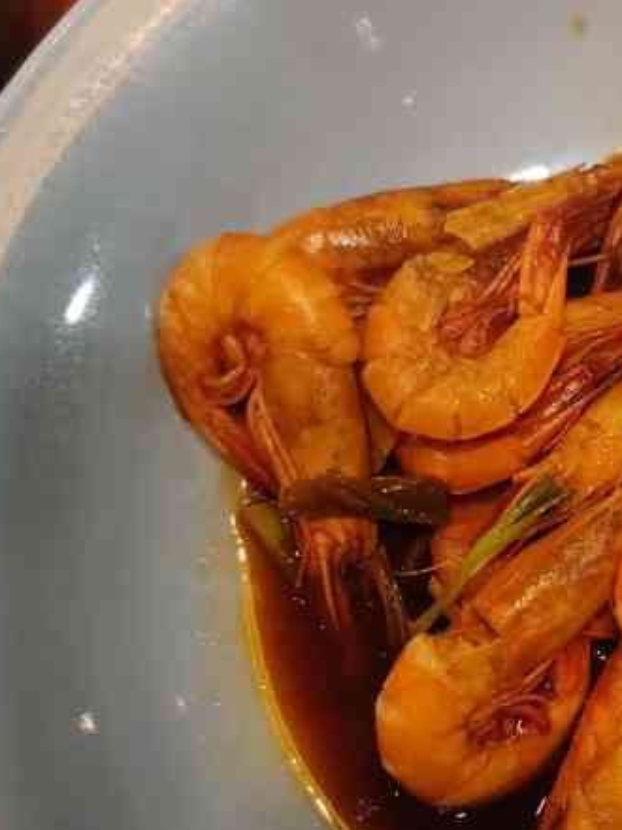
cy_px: 574
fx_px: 1270
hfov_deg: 26.5
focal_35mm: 53
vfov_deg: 35.7
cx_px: 579
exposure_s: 1/50
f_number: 1.7
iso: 250
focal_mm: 4.25
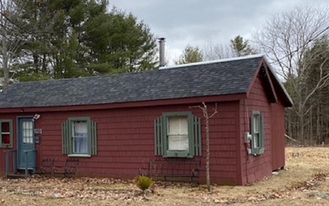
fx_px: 412
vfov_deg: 27.9
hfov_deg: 43.1
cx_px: 119
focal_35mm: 46
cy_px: 126
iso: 32
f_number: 1.8
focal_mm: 4.25
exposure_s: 1/694
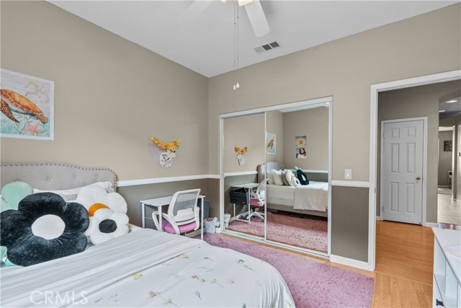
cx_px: 230
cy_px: 154
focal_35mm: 16
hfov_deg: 96.7
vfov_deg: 73.8
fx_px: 205
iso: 2000
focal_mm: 16
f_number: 8
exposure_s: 1/30
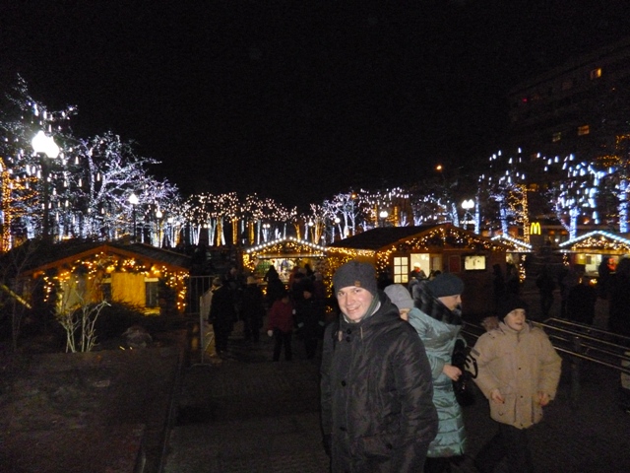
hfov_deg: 71.6
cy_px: 236
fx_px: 437
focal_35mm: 24
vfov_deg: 56.8
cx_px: 315
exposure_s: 1/60
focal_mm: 4.3
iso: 1000
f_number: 2.5
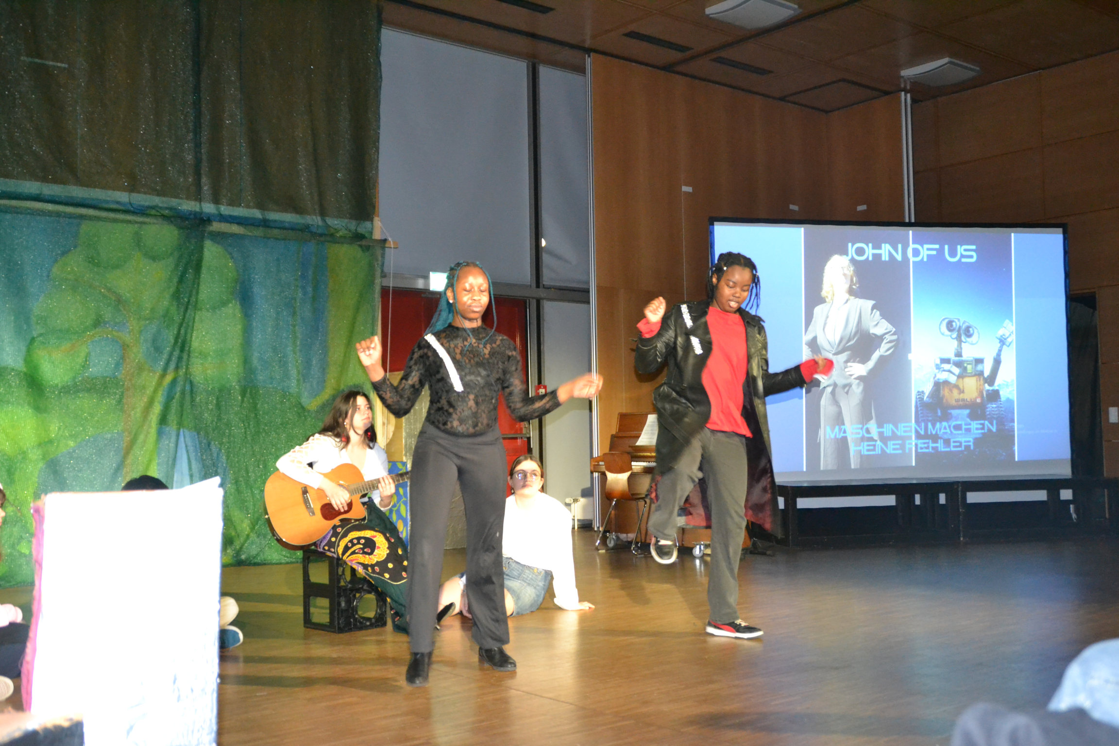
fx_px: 1166
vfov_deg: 35.5
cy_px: 373
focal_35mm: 38
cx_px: 560
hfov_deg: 51.3
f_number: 3.8
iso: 3200
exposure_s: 1/60
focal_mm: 25
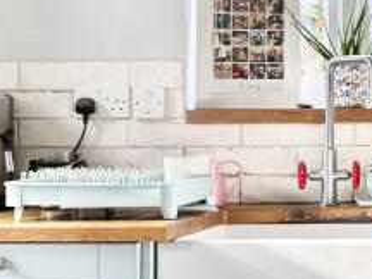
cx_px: 646
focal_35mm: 114
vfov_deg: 13.0
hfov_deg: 15.2
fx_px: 1225
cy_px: 83
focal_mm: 6.76
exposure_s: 1/100
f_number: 1.78
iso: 80
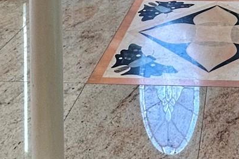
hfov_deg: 26.1
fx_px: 498
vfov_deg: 14.5
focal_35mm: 75
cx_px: 219
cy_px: -176
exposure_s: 1/120
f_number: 2.2
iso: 80
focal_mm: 2.22
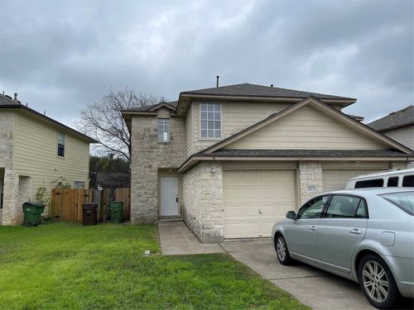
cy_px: 155
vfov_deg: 53.1
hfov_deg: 67.3
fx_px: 311
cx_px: 207
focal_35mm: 26
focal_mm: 5.1
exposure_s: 1/1513
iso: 32
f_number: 1.6
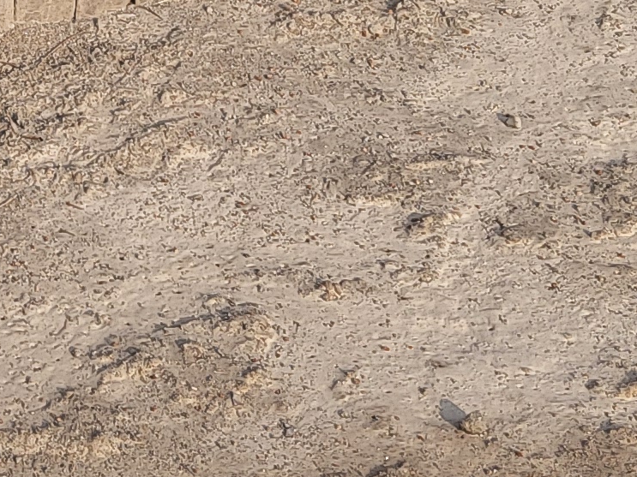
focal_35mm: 140
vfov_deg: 10.0
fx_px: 2576
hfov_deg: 13.4
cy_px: -401
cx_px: -260
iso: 40
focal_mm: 5.4
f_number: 1.8
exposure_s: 1/1476
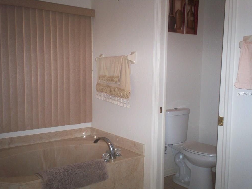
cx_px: 123
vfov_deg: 38.7
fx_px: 269
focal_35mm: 37
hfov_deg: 50.1
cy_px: 94
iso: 140
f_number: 4.5
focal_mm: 6
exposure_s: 1/60
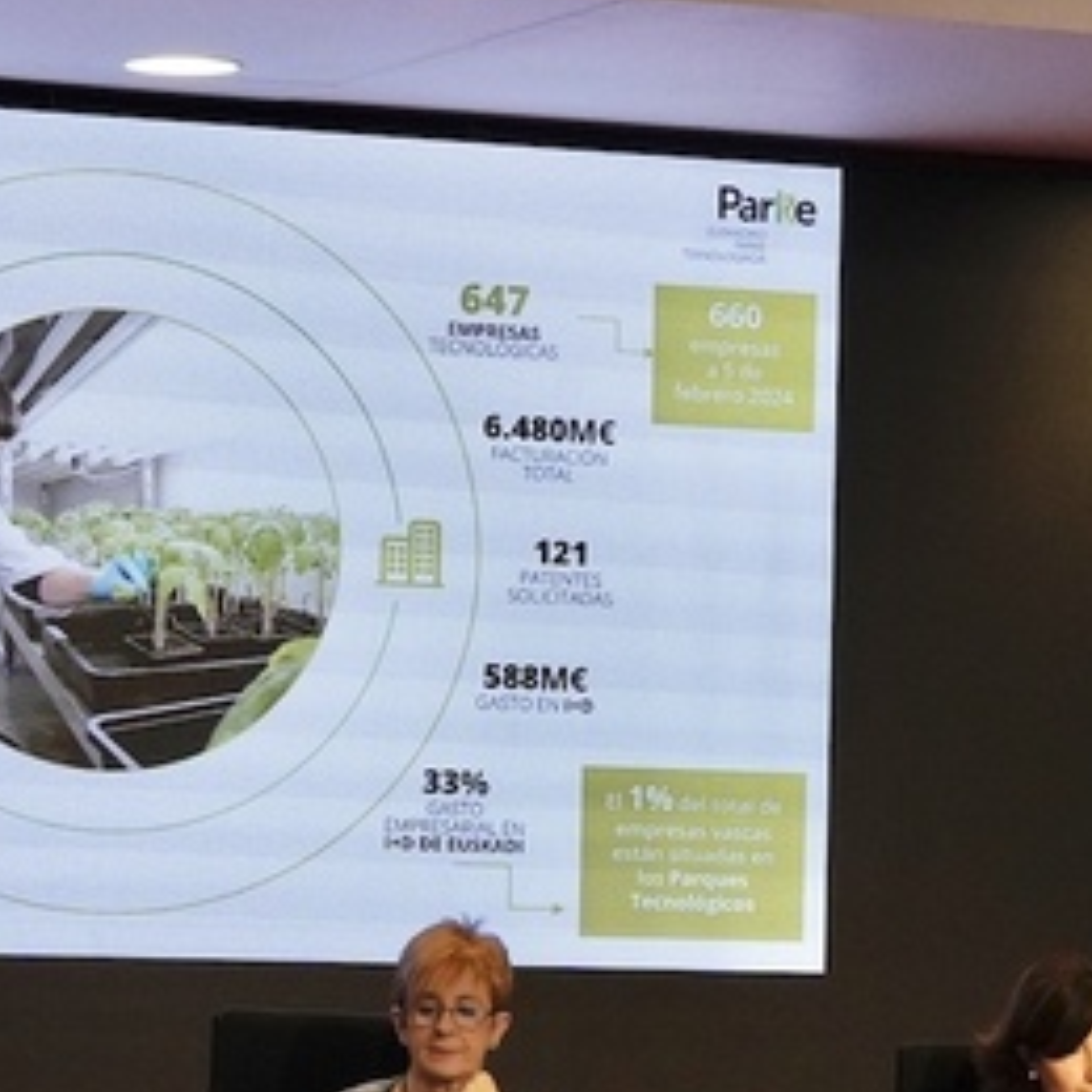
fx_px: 7102
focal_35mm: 199
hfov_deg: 8.8
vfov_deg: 8.8
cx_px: 479
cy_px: 995
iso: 6400
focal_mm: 84
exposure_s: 1/400
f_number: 10
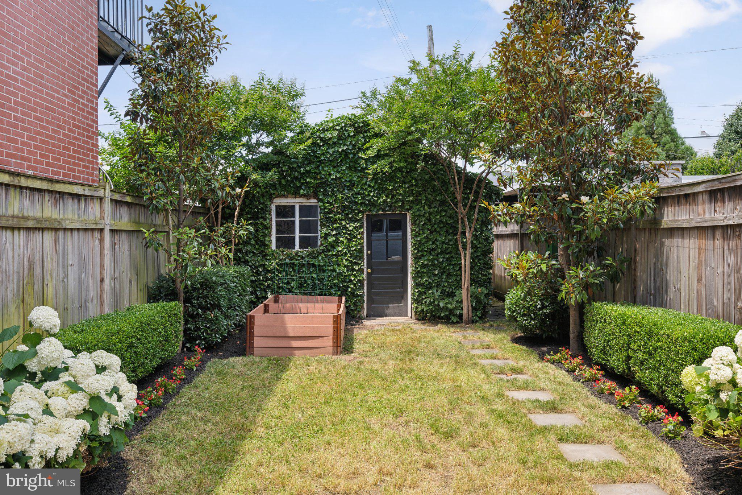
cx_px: 371
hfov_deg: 68.4
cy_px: 248
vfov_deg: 48.7
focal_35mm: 26
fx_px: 546
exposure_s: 1/100
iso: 100
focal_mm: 26.5
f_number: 7.1
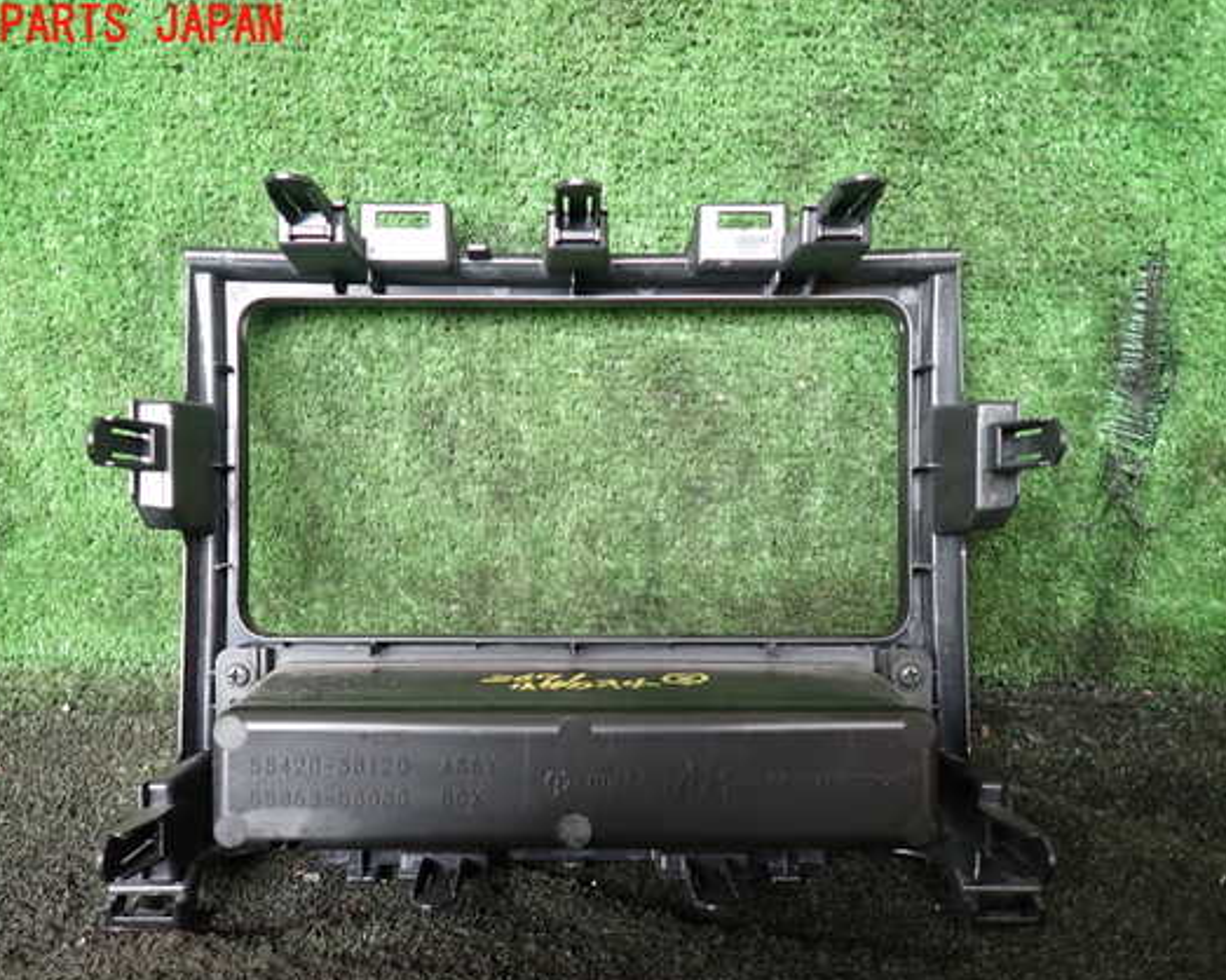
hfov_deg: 62.1
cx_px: 560
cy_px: 525
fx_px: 1016
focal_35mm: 28
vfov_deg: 51.5
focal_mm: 4.5
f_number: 2
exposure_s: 1/40
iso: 200
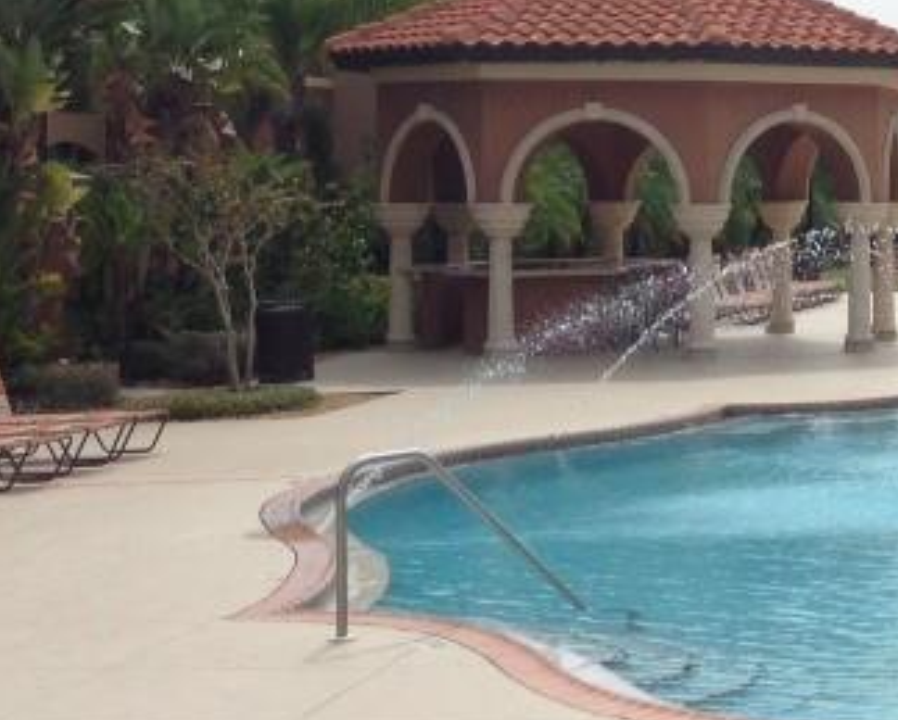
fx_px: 2713
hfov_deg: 17.5
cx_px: 1193
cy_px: 200
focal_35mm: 102
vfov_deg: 15.1
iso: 50
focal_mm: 4.12
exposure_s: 1/2008
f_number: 2.4
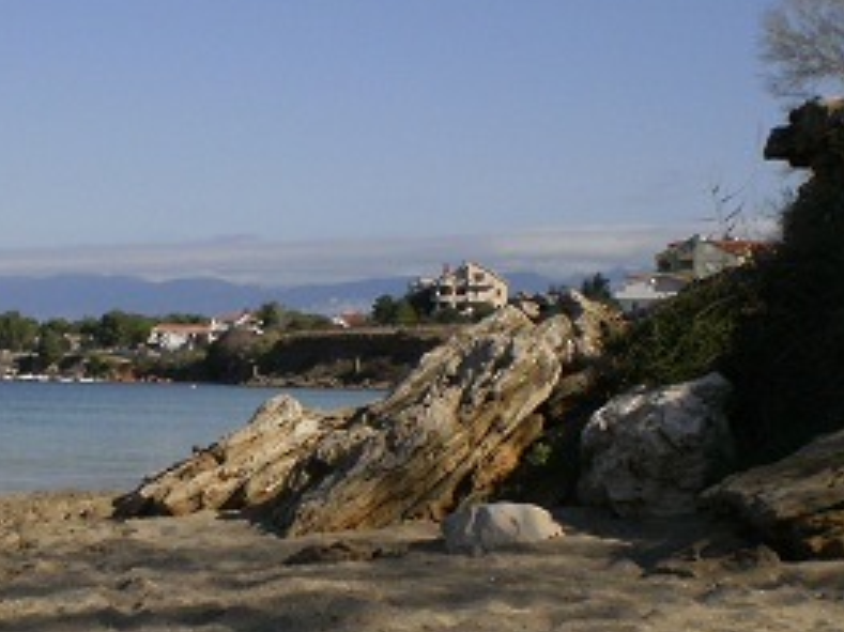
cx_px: 207
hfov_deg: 21.6
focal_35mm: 90
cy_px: 255
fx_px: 2193
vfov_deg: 16.4
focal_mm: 6.3
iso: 100
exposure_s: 1/1250
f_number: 4.6
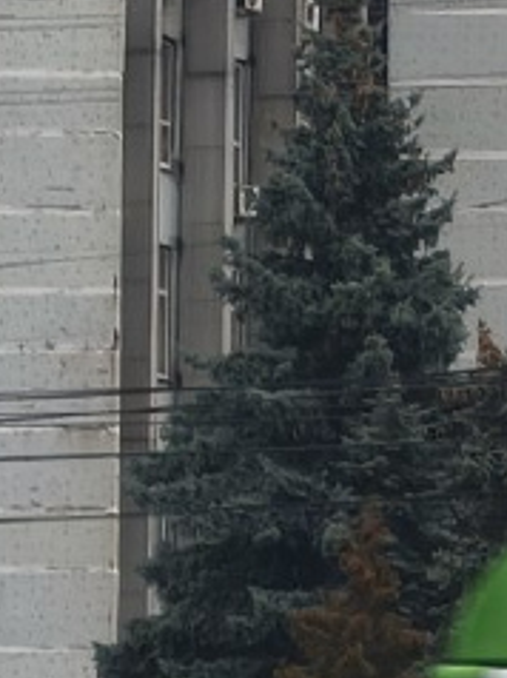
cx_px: 278
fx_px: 8667
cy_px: -593
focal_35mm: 443
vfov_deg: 4.4
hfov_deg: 3.4
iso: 64
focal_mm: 7.1
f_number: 1.9
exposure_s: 1/100
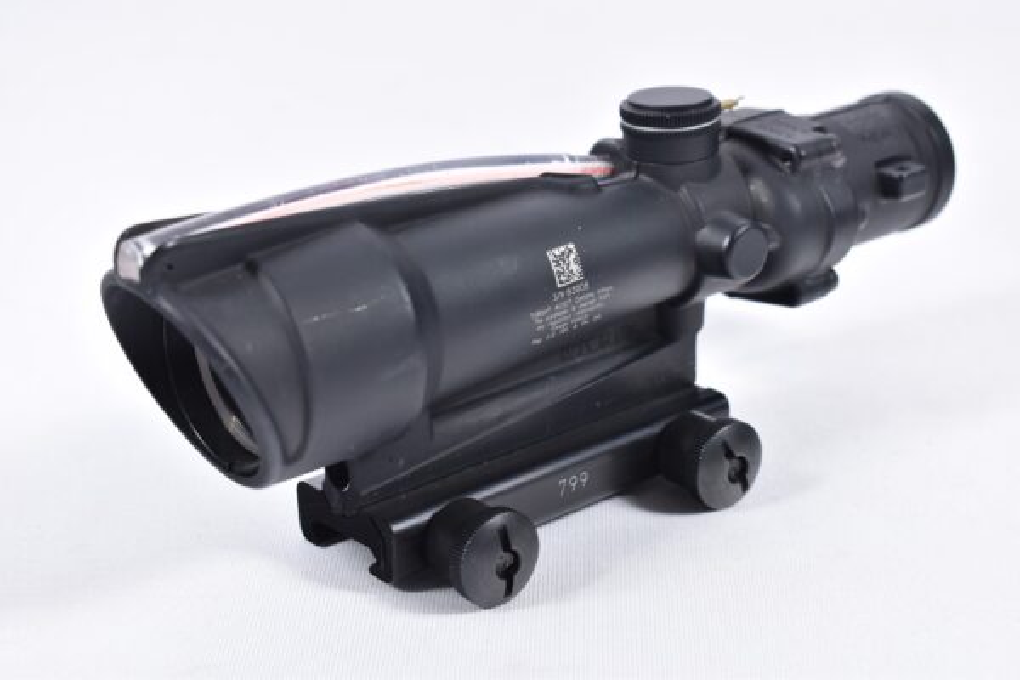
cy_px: 340
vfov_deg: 18.9
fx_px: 2040
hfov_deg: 28.1
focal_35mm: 72
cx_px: 510
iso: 640
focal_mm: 48
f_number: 5.3
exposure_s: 1/50
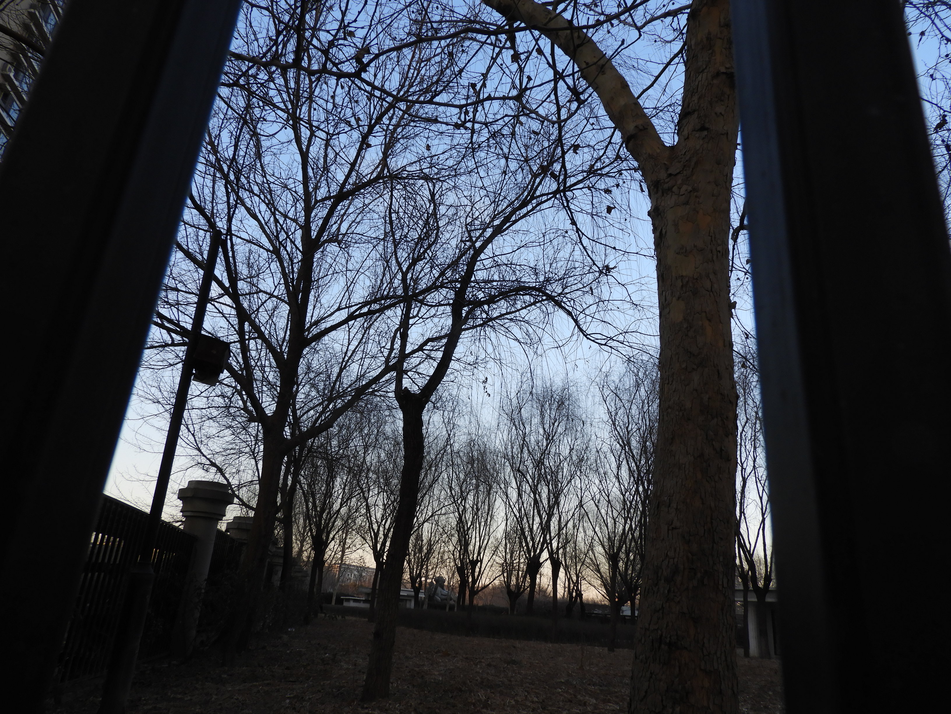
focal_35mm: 24
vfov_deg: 56.8
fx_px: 659
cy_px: 357
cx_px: 476
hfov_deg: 71.6
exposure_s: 1/200
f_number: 3.3
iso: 100
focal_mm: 4.3
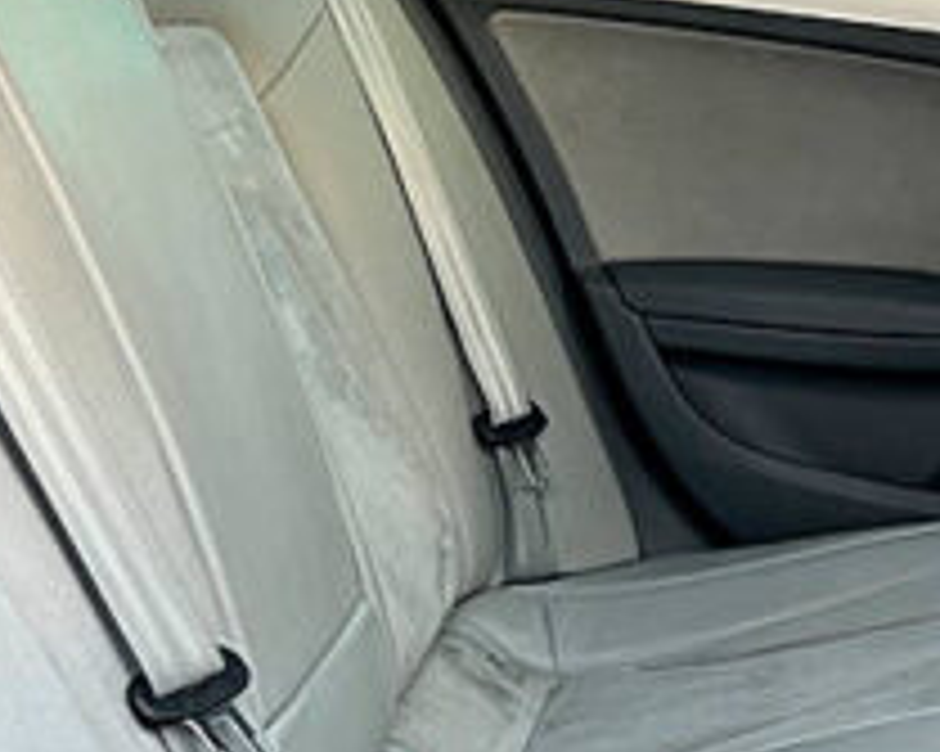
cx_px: 729
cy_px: 491
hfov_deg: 19.6
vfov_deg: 15.8
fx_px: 2697
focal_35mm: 97
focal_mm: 5.7
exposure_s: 1/83
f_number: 1.5
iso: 125
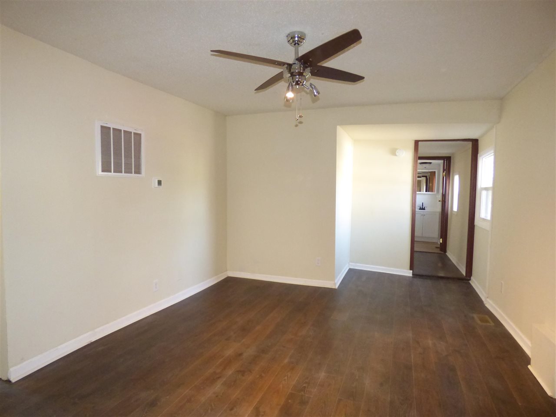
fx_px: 321
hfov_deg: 81.7
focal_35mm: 20
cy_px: 208
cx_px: 278
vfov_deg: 66.0
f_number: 2.8
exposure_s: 1/60
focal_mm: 3.58
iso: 800
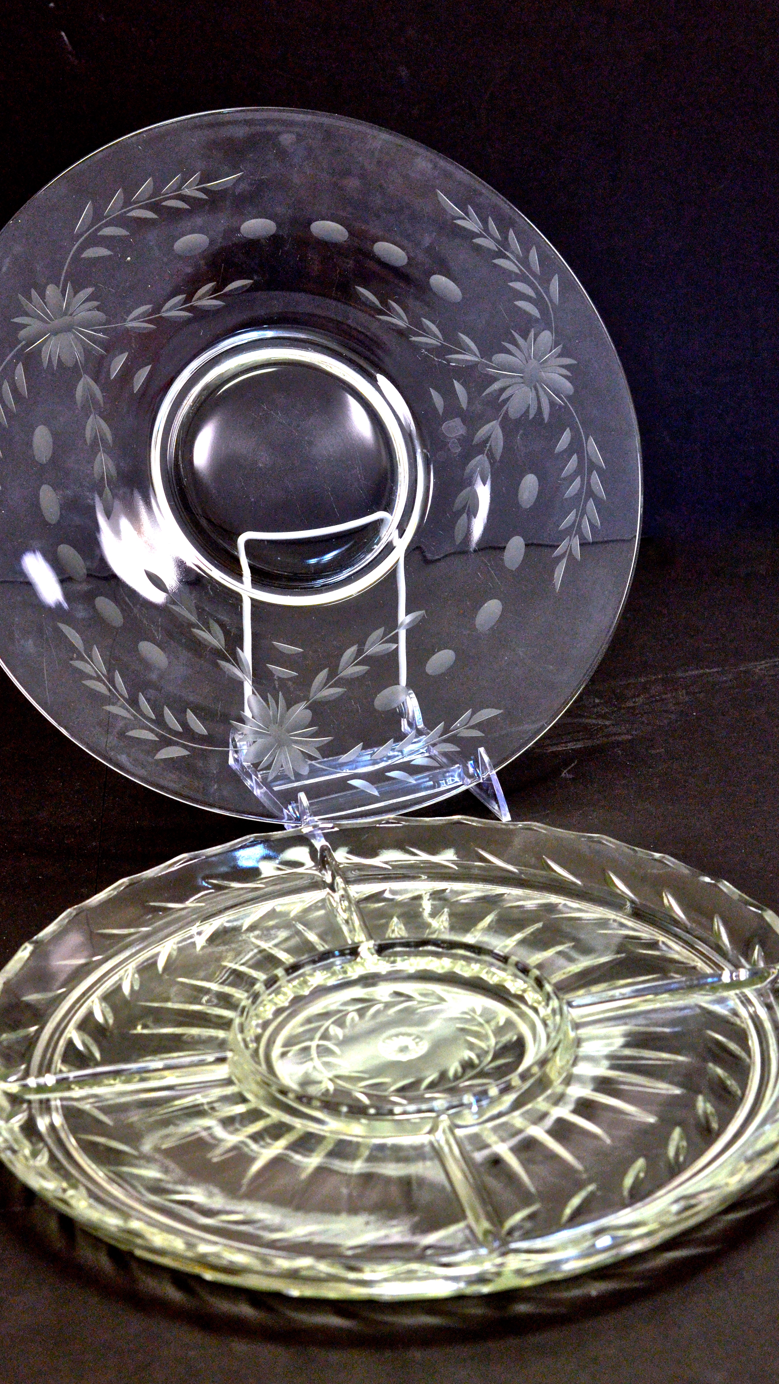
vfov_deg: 33.3
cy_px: 689
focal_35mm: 63
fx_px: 2313
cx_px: 383
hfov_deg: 19.1
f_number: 6.3
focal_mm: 40
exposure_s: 1/125
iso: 3200
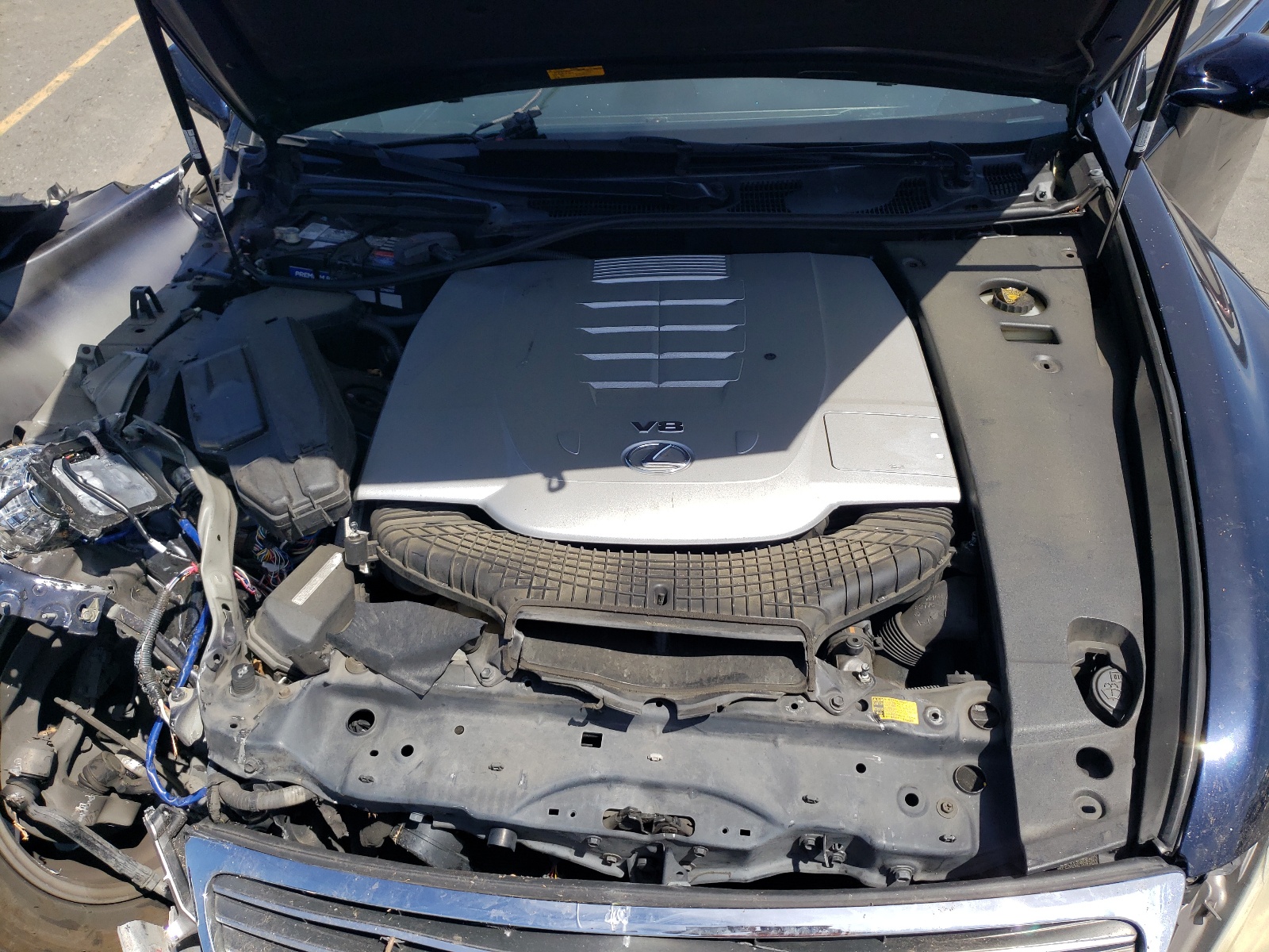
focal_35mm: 26
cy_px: 476
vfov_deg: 53.1
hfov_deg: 67.3
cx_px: 634
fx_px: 953
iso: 50
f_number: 1.5
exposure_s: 1/2500
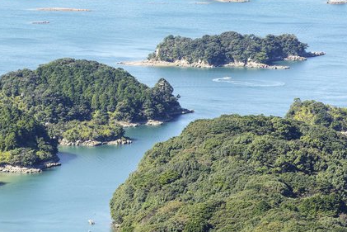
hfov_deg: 11.9
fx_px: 1649
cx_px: 10
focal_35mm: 171
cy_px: 149
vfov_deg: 8.0
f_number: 5
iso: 100
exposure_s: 1/250
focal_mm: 50
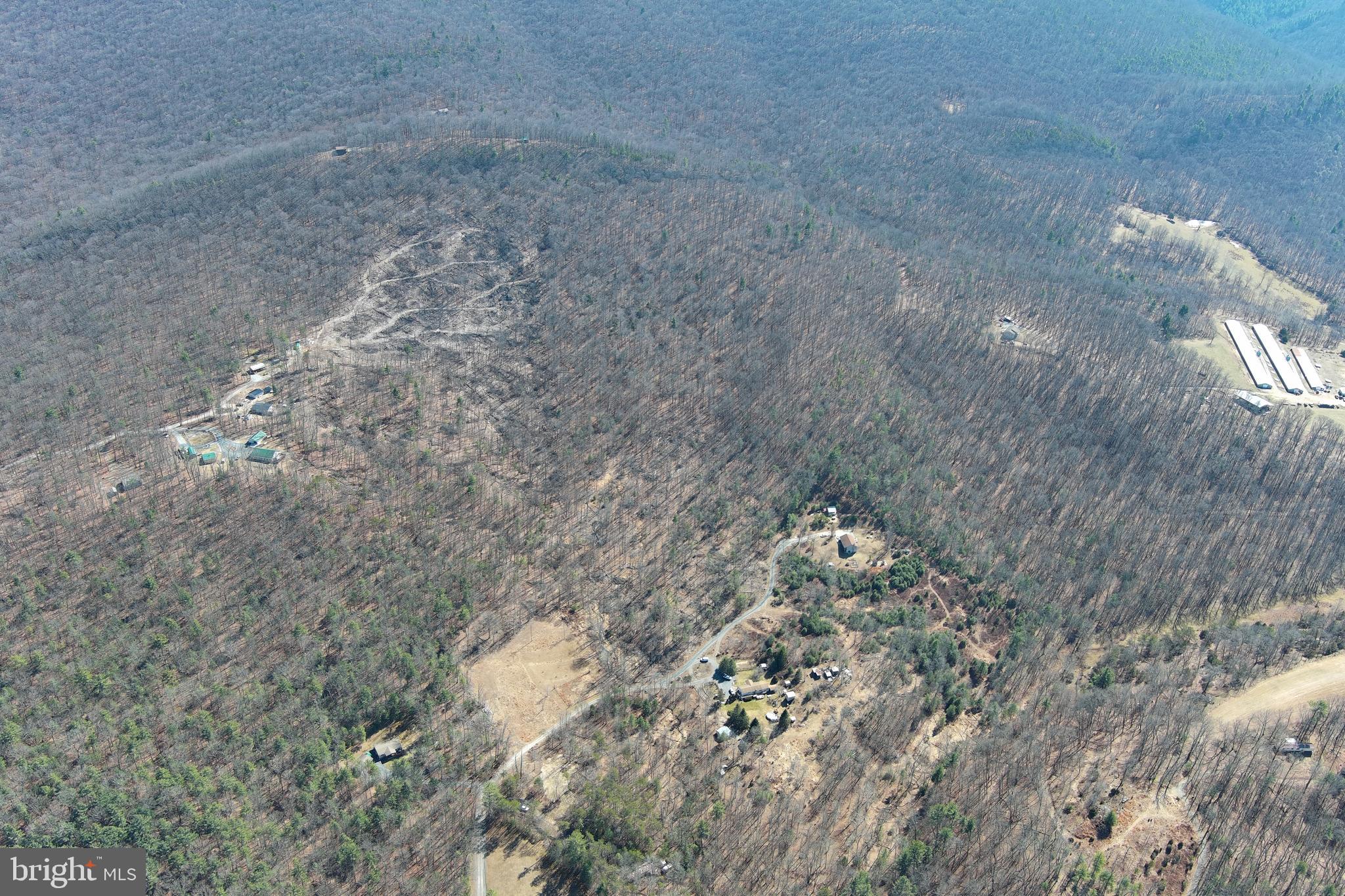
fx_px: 1083
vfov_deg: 45.0
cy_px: 448
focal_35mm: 29
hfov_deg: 63.7
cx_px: 672
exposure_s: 1/385
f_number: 2.8
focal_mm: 10.57
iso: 100
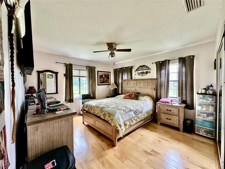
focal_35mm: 14
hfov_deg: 102.1
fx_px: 91
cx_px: 112
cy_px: 84
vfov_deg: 85.7
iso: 320
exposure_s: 1/99
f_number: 2.2
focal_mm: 2.22
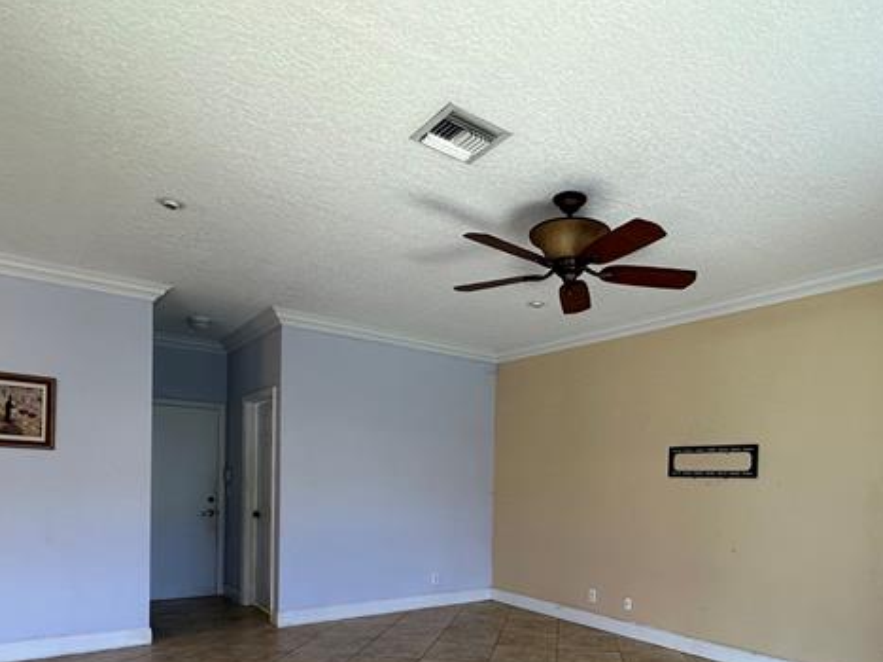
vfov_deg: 54.1
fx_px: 612
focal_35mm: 24
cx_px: 499
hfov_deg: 71.3
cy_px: 499
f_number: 2.2
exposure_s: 1/99
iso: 200
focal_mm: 2.22
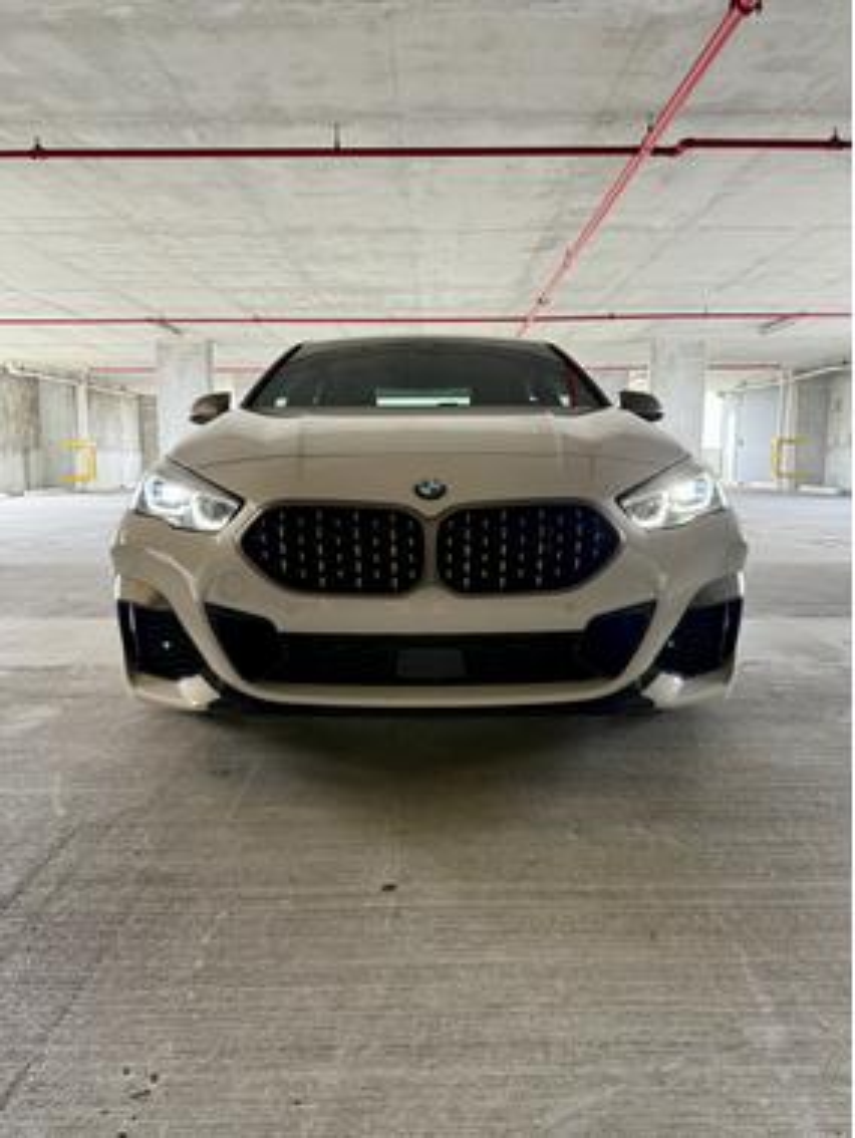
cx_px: 428
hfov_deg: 56.9
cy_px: 569
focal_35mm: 24
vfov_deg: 71.6
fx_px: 789
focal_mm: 6.76
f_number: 1.78
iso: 160
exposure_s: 1/122
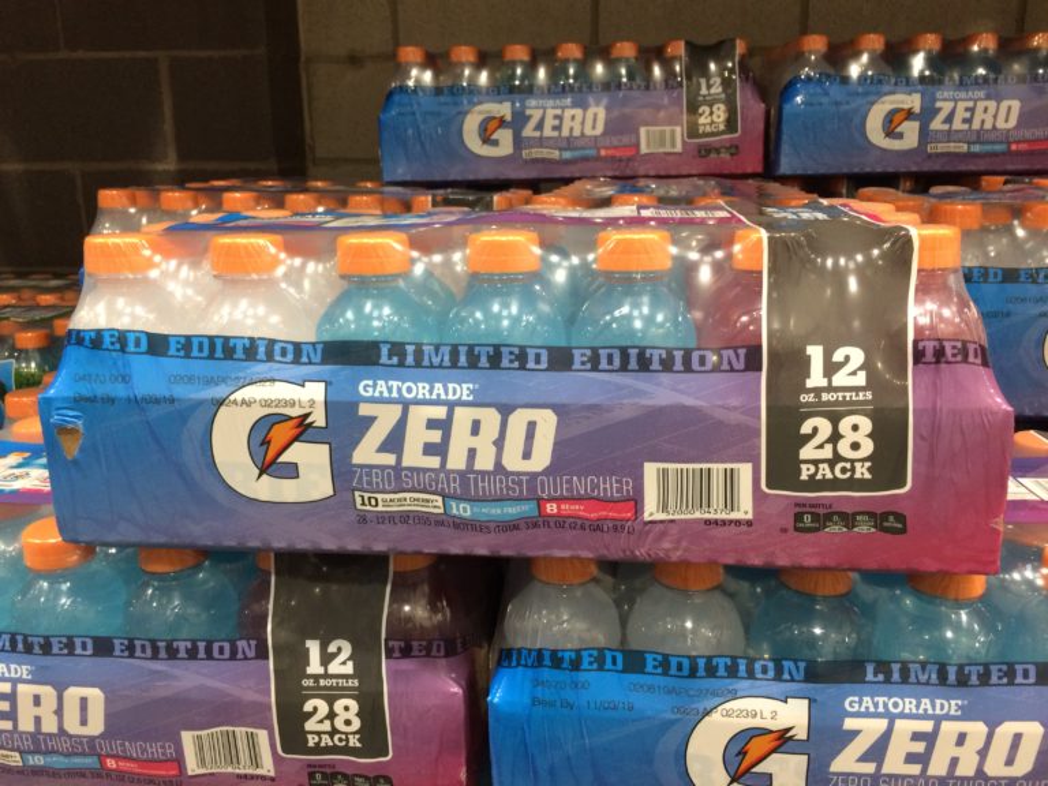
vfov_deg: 48.2
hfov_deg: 61.7
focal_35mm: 29
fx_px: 878
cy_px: 393
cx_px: 524
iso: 160
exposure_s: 1/30
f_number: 2.2
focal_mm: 4.15
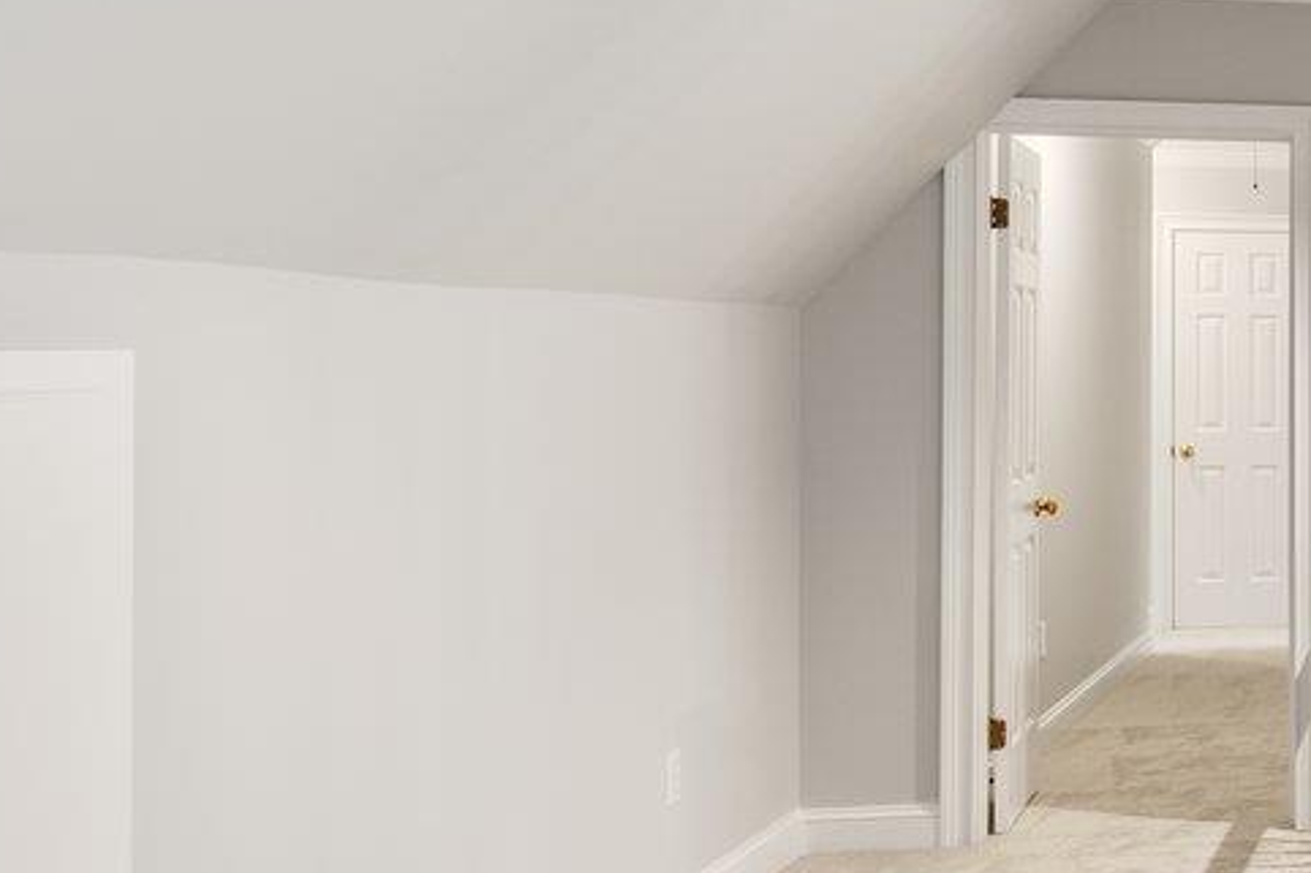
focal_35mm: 68
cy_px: 341
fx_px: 2475
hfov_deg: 21.0
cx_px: 2312
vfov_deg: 20.0
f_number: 9
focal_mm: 16
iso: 250
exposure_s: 1/13
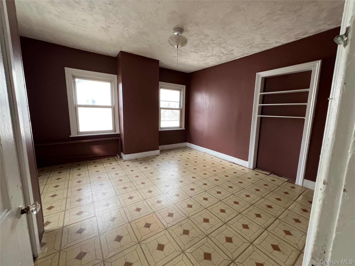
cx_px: 178
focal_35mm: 13
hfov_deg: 106.2
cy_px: 133
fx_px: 133
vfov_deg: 89.9
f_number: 1.8
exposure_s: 1/99
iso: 160
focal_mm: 1.57
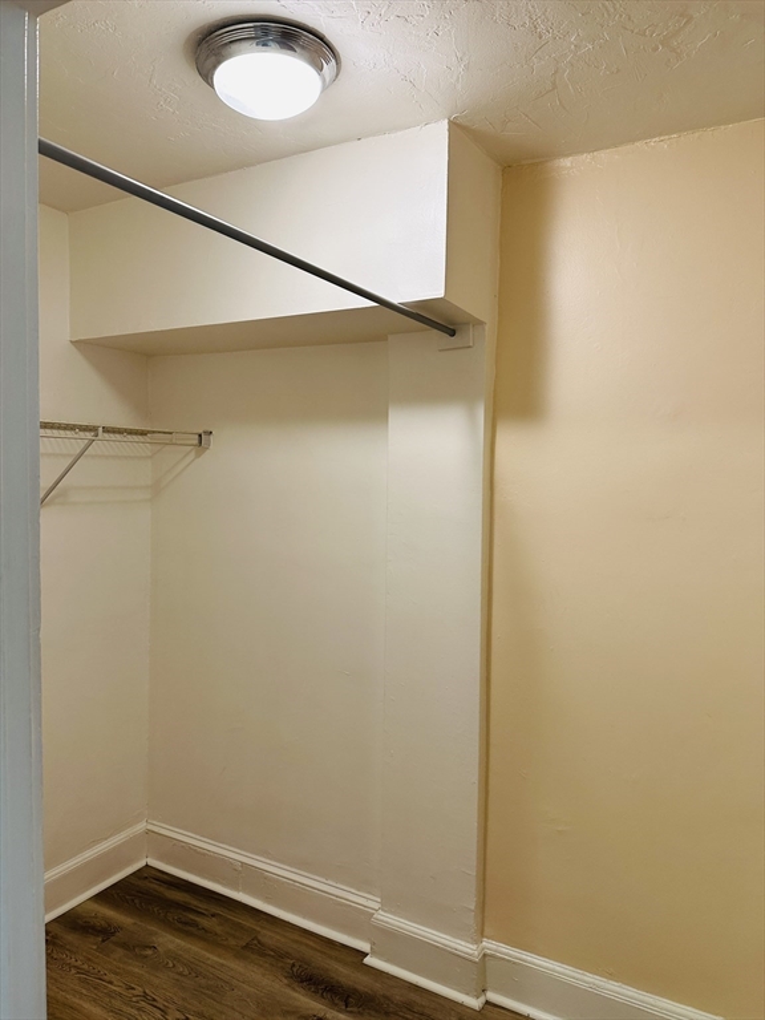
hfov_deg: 56.8
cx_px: 382
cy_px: 510
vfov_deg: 71.6
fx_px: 707
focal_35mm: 24
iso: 160
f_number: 1.78
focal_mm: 6.86
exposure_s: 1/60
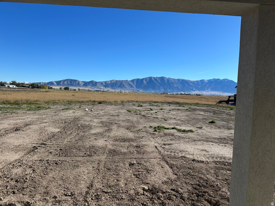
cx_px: 138
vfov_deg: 56.8
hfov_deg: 71.6
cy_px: 103
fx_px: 191
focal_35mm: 24
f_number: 1.78
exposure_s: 1/5525
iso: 80
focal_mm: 6.86
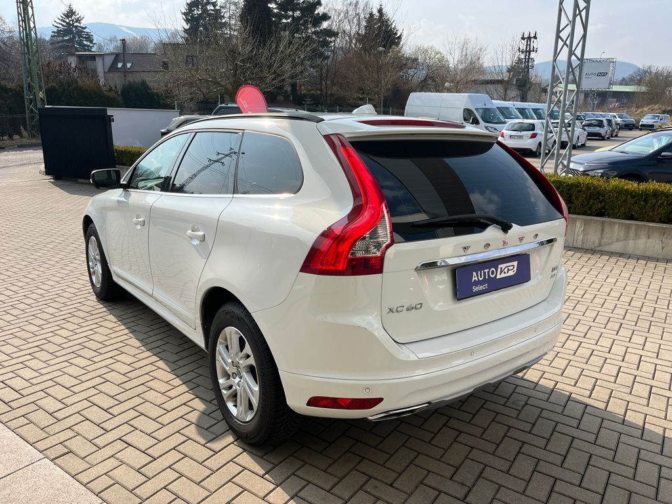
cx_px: 336
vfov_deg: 53.1
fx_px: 505
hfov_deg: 67.3
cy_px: 252
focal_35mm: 26
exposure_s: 1/2899
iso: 50
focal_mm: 5.1
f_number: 1.6
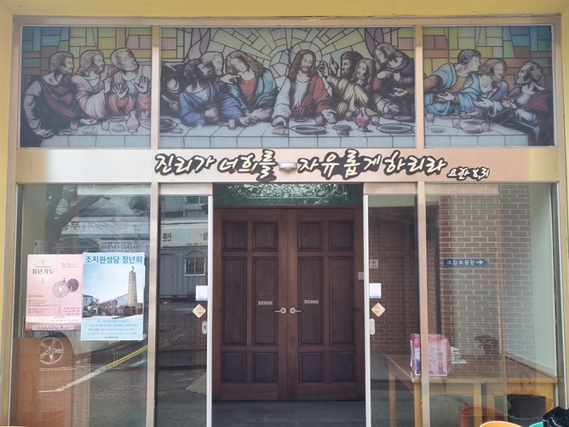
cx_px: 284
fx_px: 427
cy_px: 214
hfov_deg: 67.3
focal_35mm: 26
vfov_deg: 53.1
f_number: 1.8
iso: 50
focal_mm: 5.4
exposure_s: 1/134
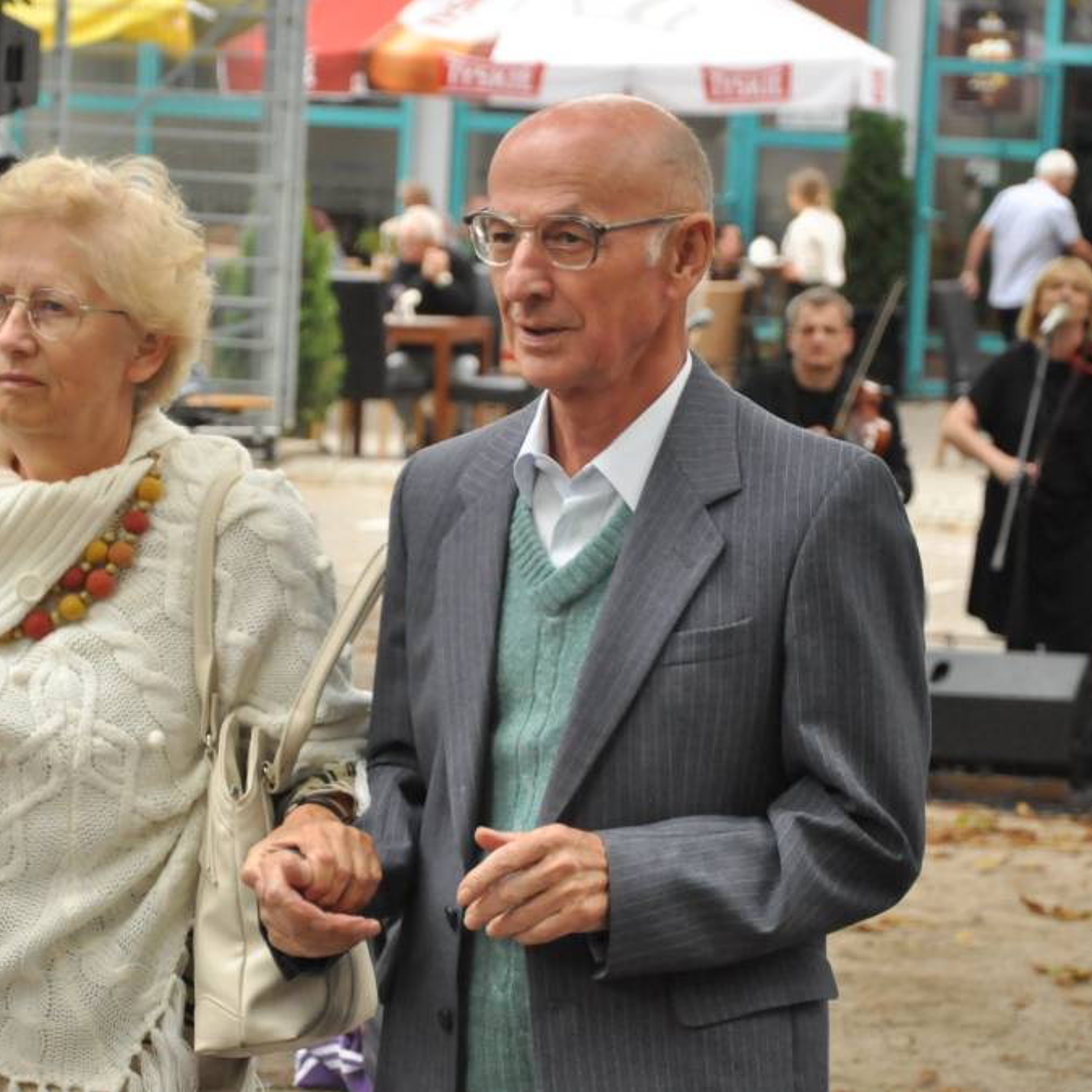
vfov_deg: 10.0
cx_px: 326
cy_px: 549
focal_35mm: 174
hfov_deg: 10.0
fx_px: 6210
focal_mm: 90
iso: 2000
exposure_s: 1/400
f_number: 5.6
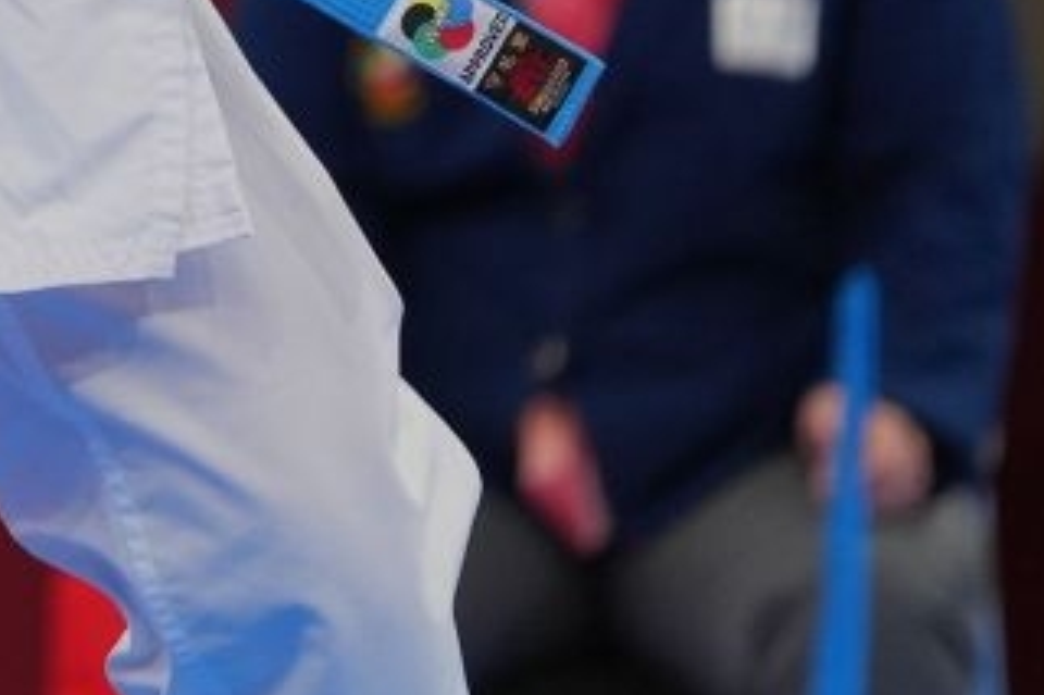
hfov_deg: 1.8
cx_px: -799
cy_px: -780
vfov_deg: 1.2
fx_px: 32636
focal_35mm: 1126
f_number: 2.8
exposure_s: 1/1000
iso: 500
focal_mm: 200
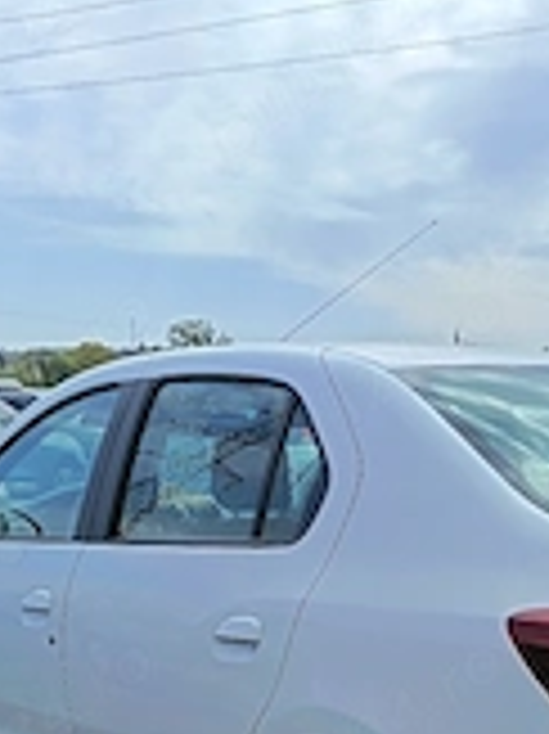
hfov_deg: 24.4
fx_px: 1249
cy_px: 806
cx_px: 446
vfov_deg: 29.5
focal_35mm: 59
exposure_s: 1/1250
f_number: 1.75
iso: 100
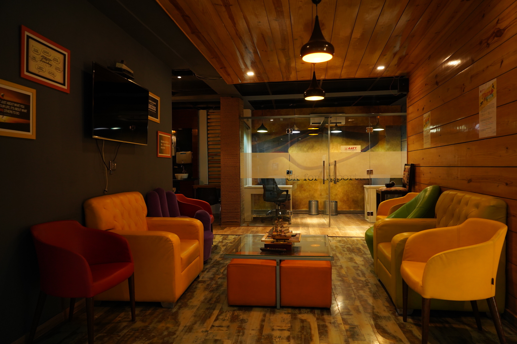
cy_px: 172
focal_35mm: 24
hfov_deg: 73.8
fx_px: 344
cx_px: 258
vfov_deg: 53.0
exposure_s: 1/100
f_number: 4
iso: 2000
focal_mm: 24
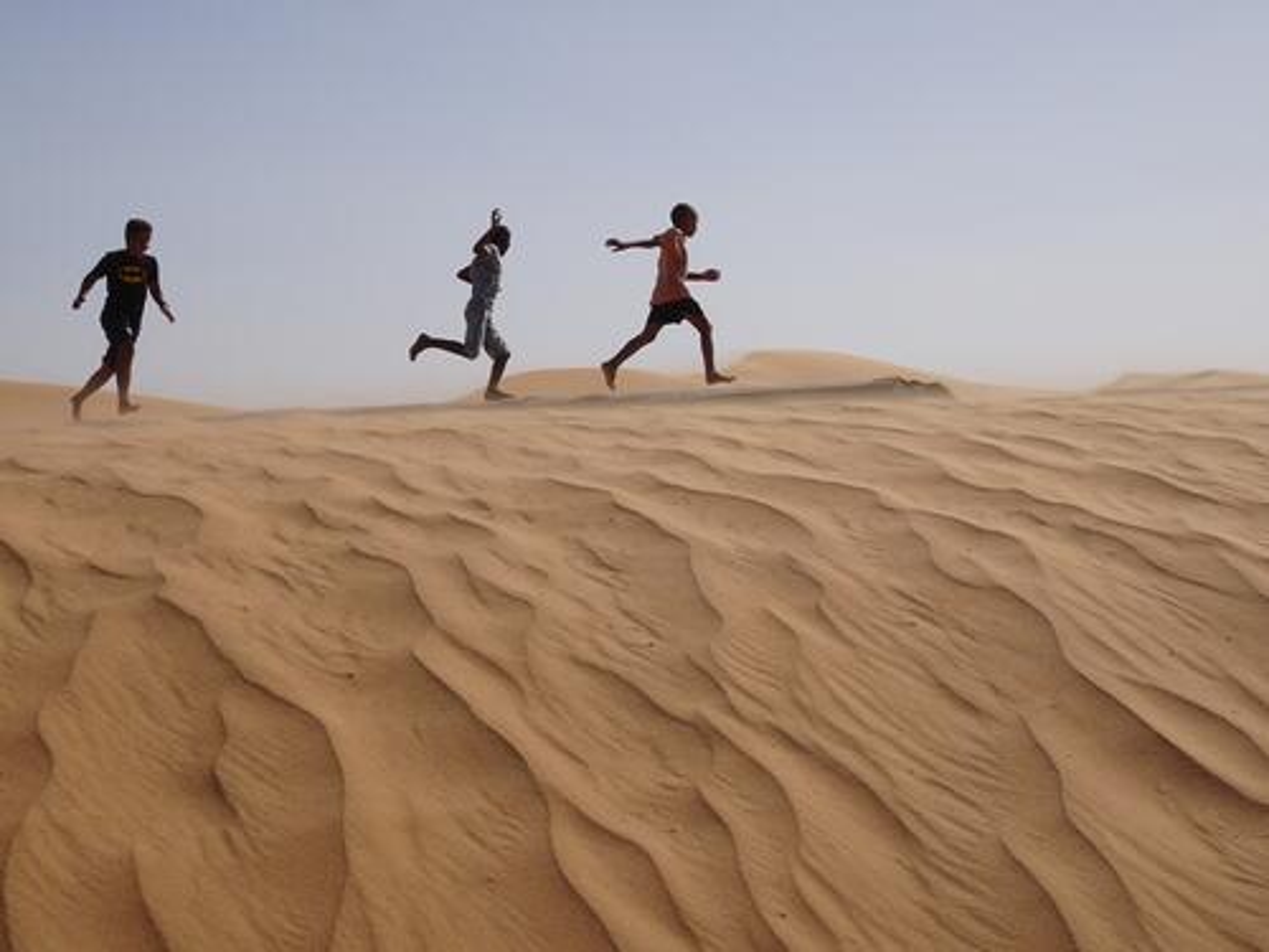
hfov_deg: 34.3
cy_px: 476
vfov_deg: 26.1
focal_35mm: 56
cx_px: 634
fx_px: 2053
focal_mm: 9.52
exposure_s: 1/1250
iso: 80
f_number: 4.5
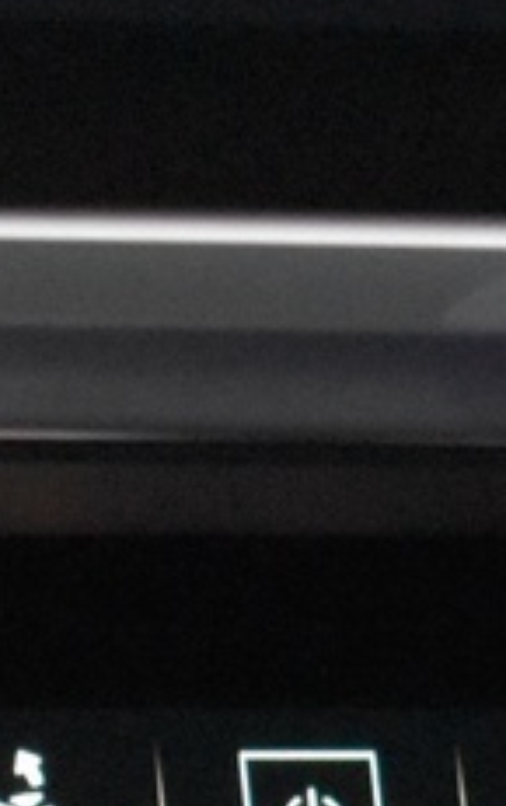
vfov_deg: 7.6
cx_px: -401
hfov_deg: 4.9
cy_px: 1455
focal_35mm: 268
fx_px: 5885
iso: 4500
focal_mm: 25
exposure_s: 1/60
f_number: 4
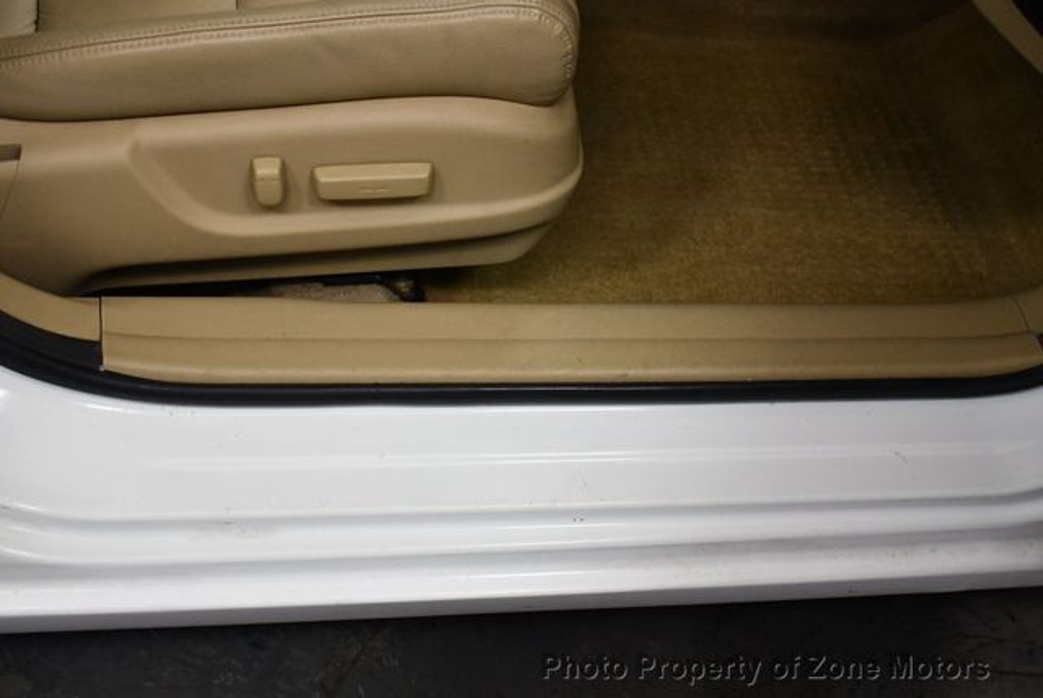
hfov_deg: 39.6
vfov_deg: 27.0
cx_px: 522
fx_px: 1450
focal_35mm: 50
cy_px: 349
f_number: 4
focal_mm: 25
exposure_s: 1/125
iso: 1000
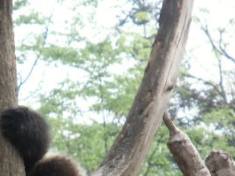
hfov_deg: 2.9
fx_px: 4646
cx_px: -3
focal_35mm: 684
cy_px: 199
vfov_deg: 2.2
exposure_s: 1/80
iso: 100
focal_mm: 53
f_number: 5.9
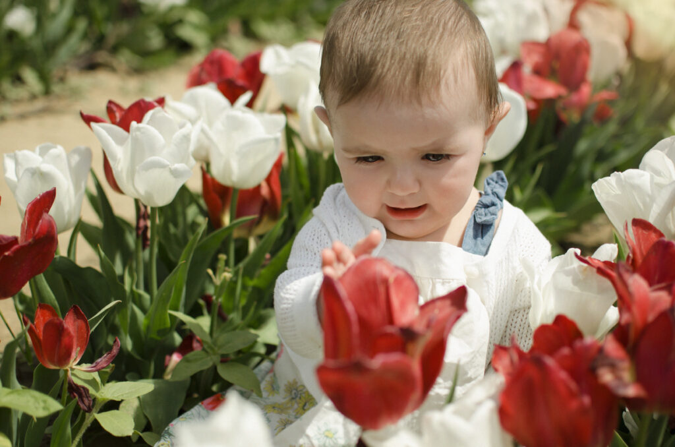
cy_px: 224
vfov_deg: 25.6
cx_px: 338
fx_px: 982
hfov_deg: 37.9
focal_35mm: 52
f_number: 2.5
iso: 100
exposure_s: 1/4000
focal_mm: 35
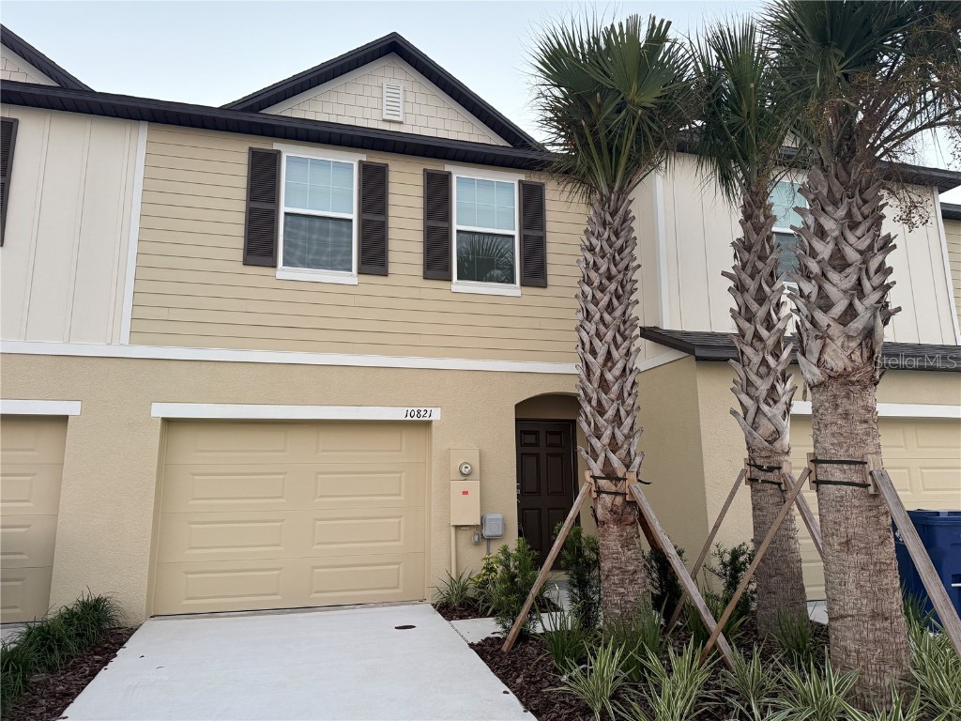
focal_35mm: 24
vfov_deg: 56.8
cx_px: 480
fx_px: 666
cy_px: 360
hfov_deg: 71.6
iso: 250
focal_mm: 6.76
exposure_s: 1/60
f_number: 1.78
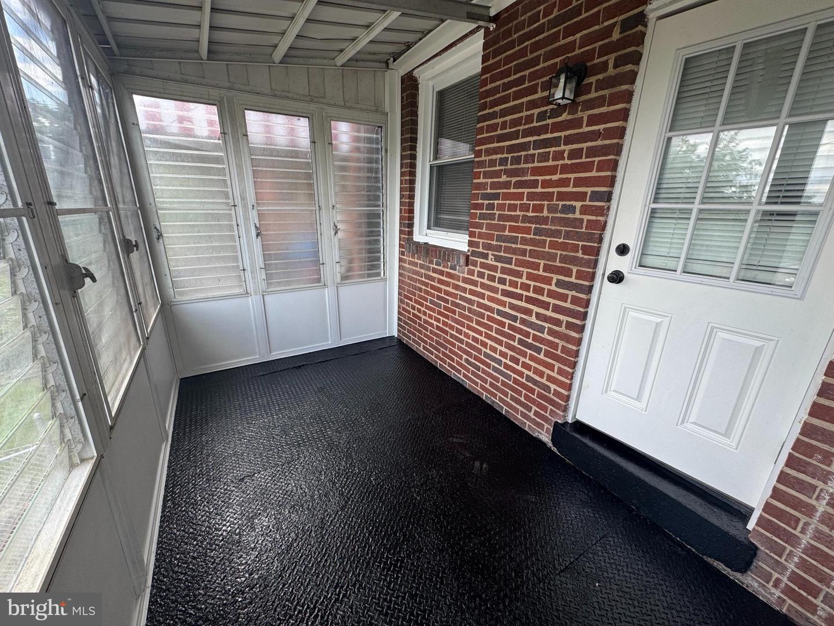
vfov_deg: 85.7
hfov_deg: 102.1
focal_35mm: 14
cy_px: 313
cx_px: 417
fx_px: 337
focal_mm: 2.22
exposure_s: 1/99
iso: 64
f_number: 2.2
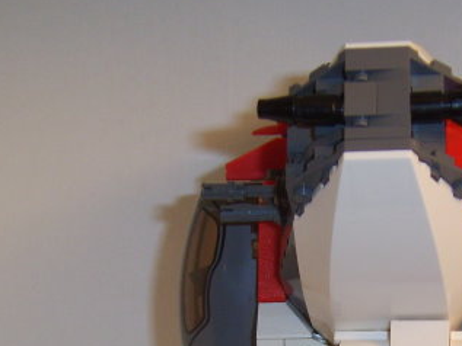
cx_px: 367
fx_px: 1282
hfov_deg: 20.2
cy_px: 346
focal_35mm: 96
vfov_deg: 15.1
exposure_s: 1/30
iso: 100
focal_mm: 7.8
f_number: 2.8
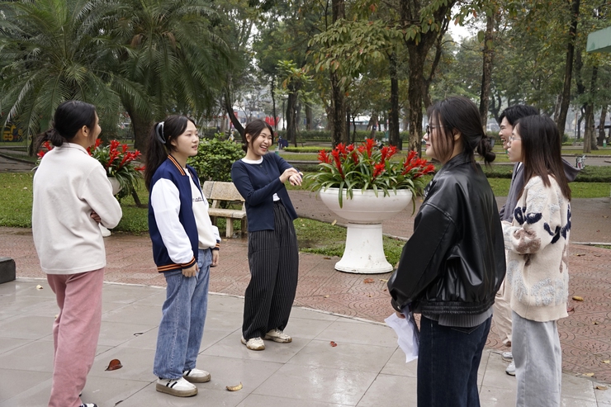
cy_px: 204
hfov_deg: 45.4
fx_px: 730
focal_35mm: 43
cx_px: 306
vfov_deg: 31.2
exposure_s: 1/125
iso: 160
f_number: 5.6
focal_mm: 29.2
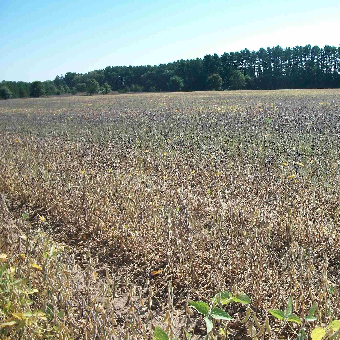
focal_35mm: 41
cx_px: 238
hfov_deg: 40.2
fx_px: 456
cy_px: 179
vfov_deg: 40.9
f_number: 5.5
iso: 80
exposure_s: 1/250
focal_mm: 5.7
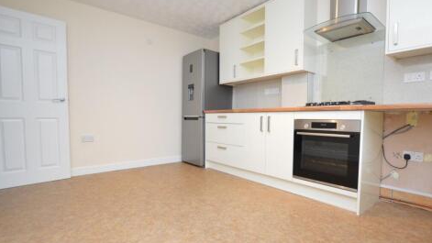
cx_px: 216
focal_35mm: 18
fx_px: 209
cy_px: 128
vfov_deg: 60.3
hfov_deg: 91.8
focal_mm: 11.5
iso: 500
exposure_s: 1/60
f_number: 3.5
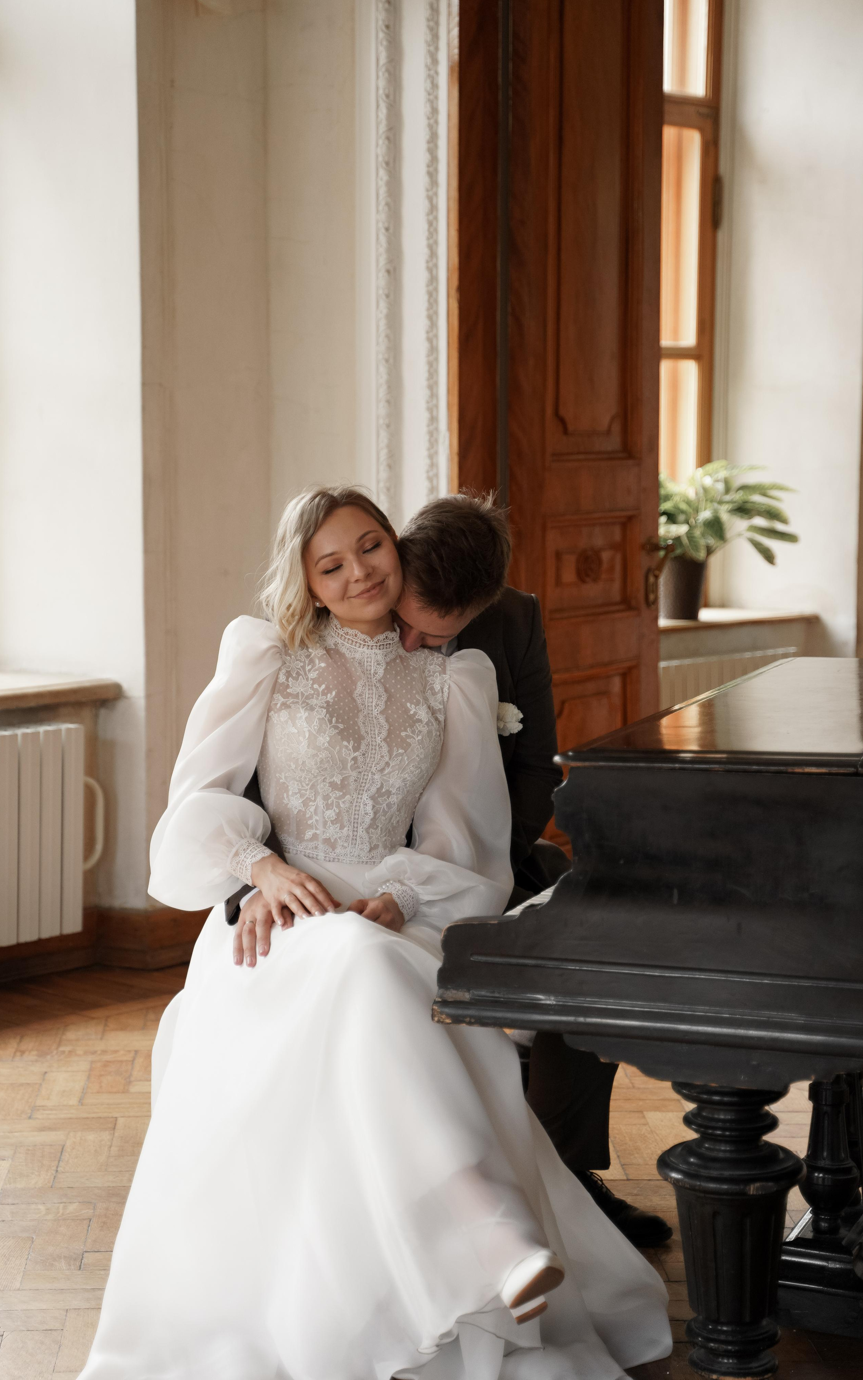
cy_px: 698
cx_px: 420
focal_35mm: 65
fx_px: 2446
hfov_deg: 20.0
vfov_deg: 31.5
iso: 800
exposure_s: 1/320
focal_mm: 63
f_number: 2.8
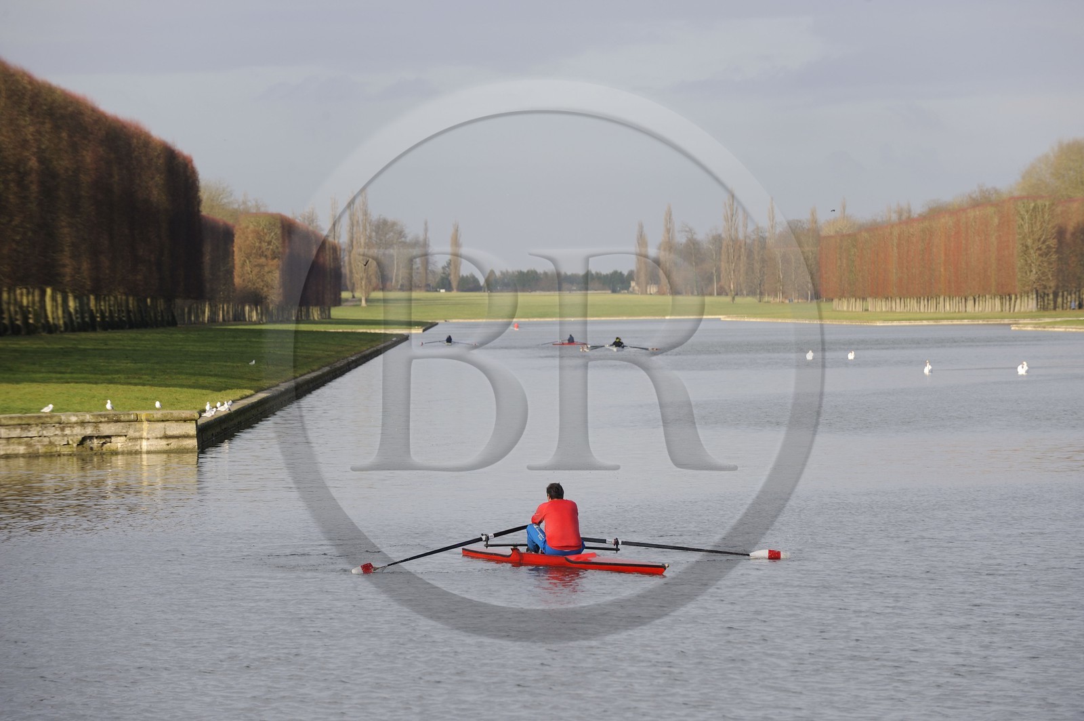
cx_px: 542
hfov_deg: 10.3
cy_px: 360
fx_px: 6017
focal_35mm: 200
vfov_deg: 6.9
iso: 200
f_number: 6.3
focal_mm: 200
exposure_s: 1/320
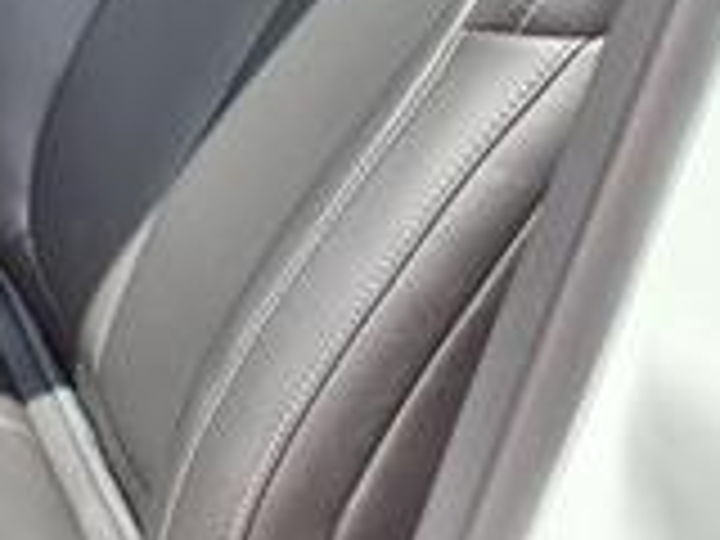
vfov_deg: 16.3
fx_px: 1768
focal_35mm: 85
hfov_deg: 20.5
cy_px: -189
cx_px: -279
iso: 40
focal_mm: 3.58
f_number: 1.9
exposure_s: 1/357
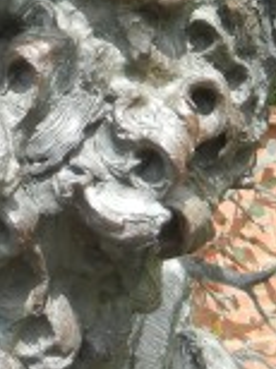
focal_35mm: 150
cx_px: 130
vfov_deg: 12.8
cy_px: -77
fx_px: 1599
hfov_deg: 9.9
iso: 160
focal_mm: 5.4
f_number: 3.5
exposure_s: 1/482
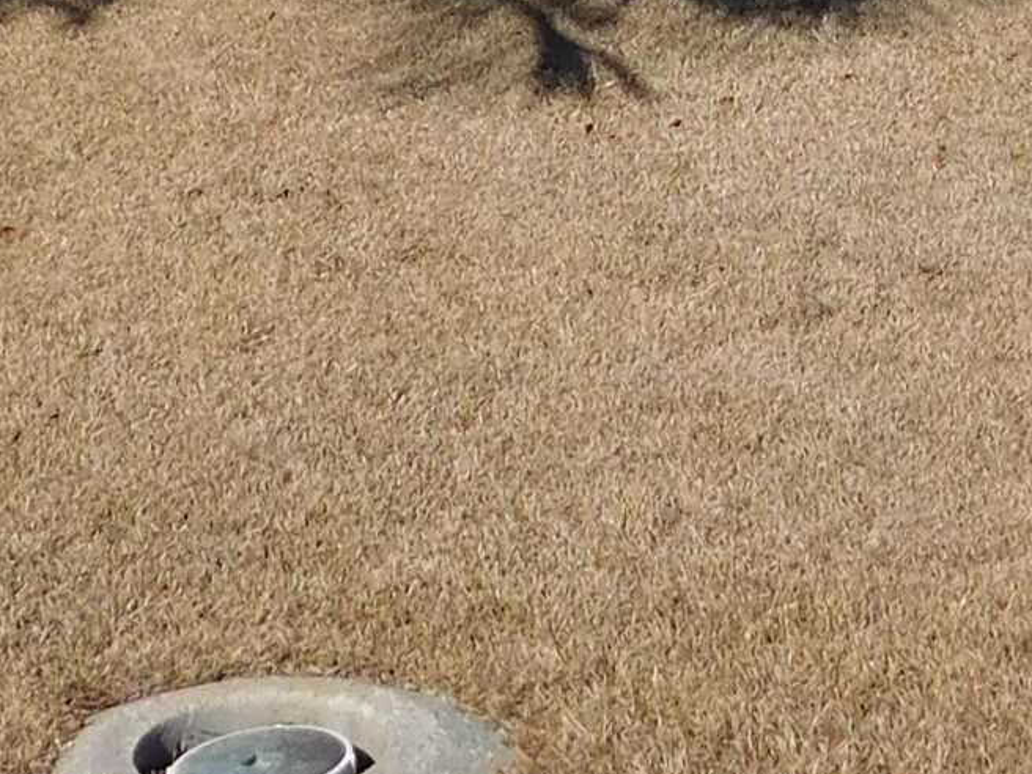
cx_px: 730
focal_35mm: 117
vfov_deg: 11.0
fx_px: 3488
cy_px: -964
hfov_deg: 16.8
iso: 125
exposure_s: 1/640
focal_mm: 4.5
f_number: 6.2
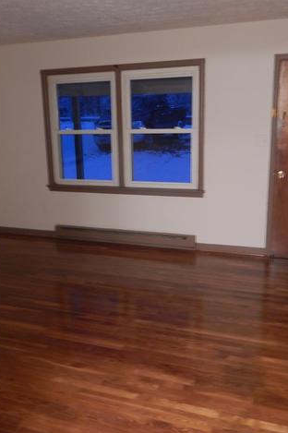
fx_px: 421
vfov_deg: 54.5
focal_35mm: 35
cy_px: 217
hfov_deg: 37.8
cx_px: 130
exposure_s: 1/30
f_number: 3.4
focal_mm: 4.5
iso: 360
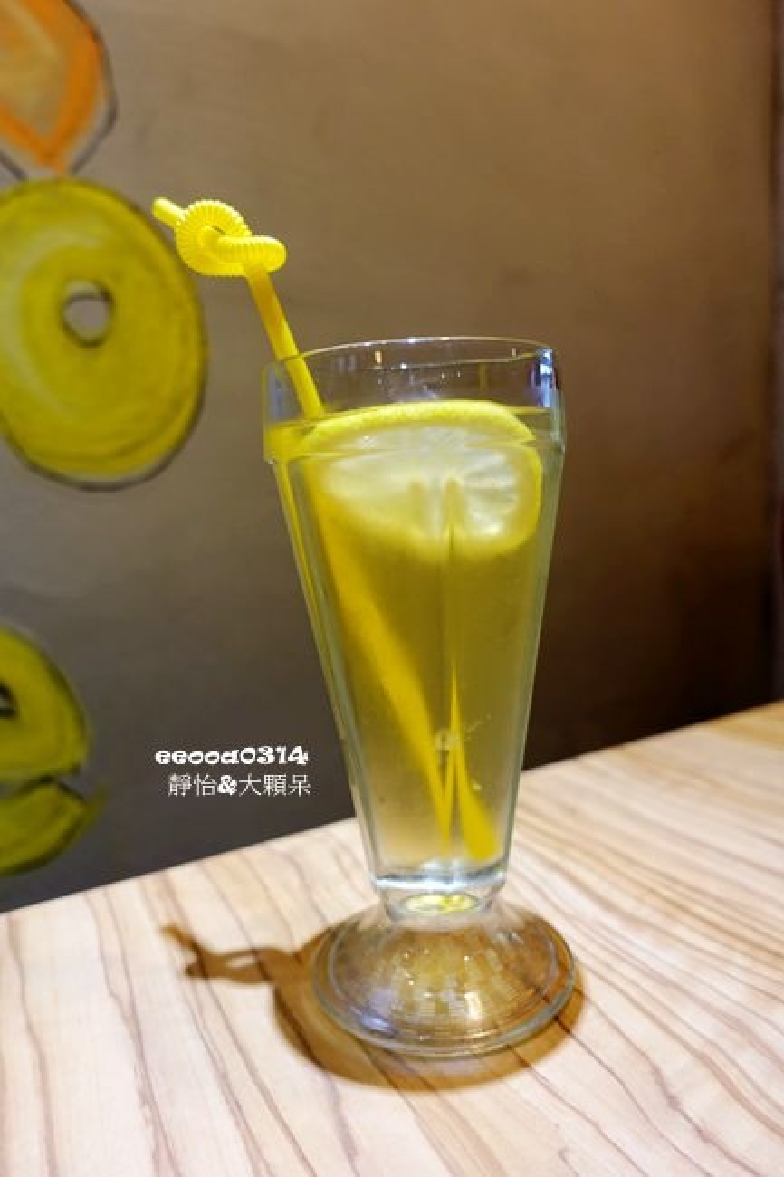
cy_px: 588
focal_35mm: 25
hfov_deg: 51.3
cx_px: 392
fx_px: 817
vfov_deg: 71.5
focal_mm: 9.33
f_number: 2
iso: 320
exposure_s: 1/30
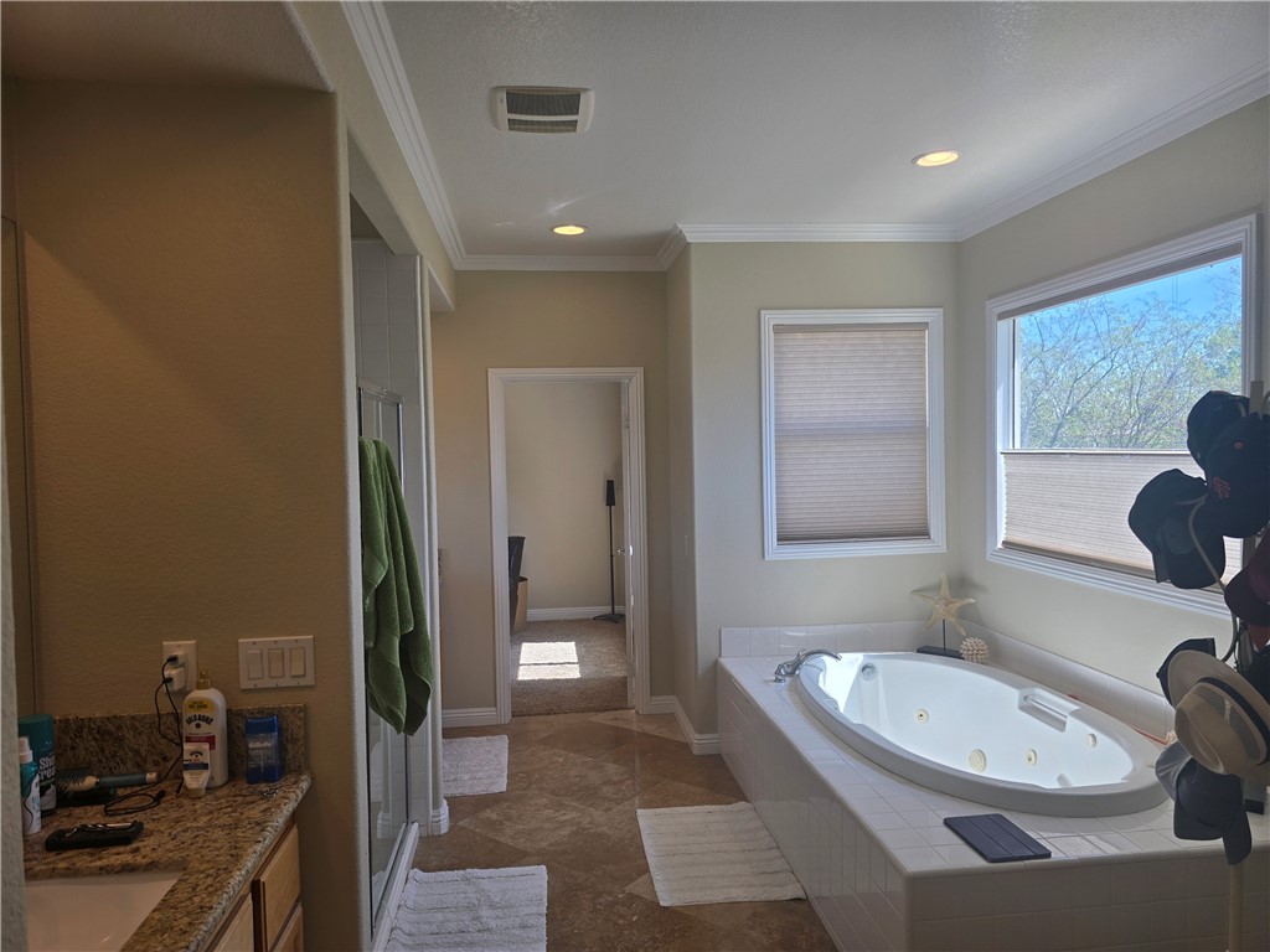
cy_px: 476
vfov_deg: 58.9
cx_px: 635
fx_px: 844
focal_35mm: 23
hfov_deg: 73.9
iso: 12
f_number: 1.7
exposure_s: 1/121
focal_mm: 6.3
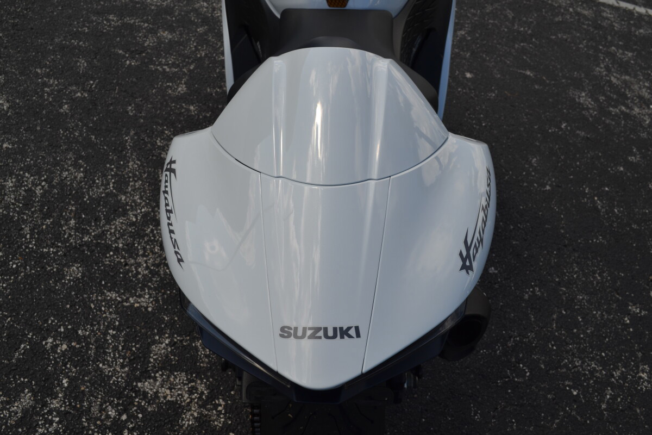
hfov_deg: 49.6
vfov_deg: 34.2
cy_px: 218
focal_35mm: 39
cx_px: 326
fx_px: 706
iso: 100
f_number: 8
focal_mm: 26
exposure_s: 1/250
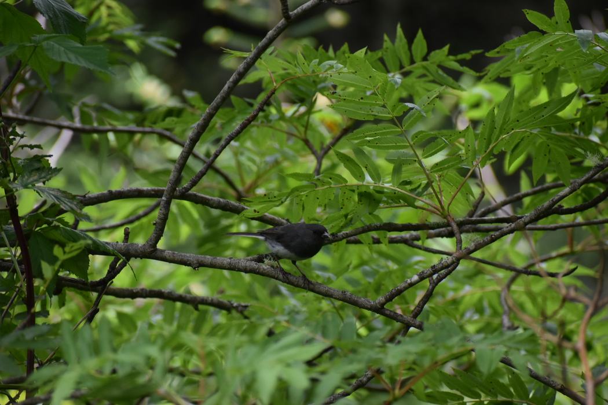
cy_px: 202
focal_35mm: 450
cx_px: 304
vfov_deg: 3.1
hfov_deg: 4.6
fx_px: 7599
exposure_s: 1/500
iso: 800
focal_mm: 300
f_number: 6.3
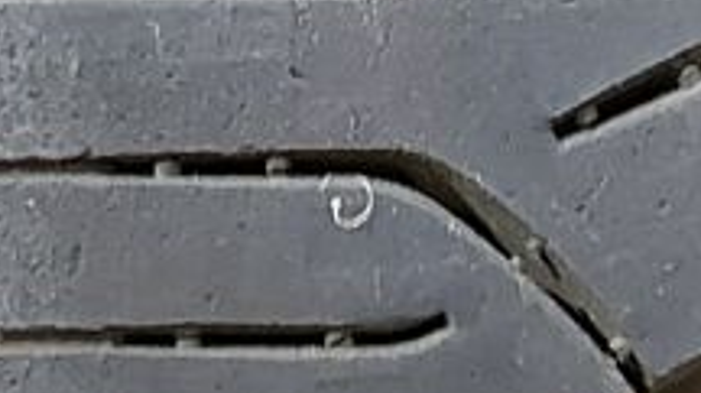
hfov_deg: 12.1
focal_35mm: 168
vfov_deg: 7.2
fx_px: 3120
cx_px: 1138
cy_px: 52
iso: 250
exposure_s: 1/25
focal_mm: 5.23
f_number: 1.8
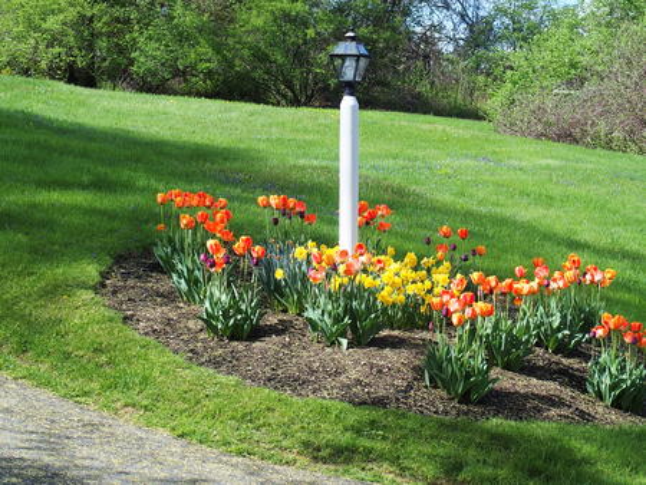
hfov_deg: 17.6
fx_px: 2091
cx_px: 323
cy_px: 242
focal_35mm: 112
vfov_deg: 13.2
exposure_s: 1/800
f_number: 3.5
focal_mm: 24
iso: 100
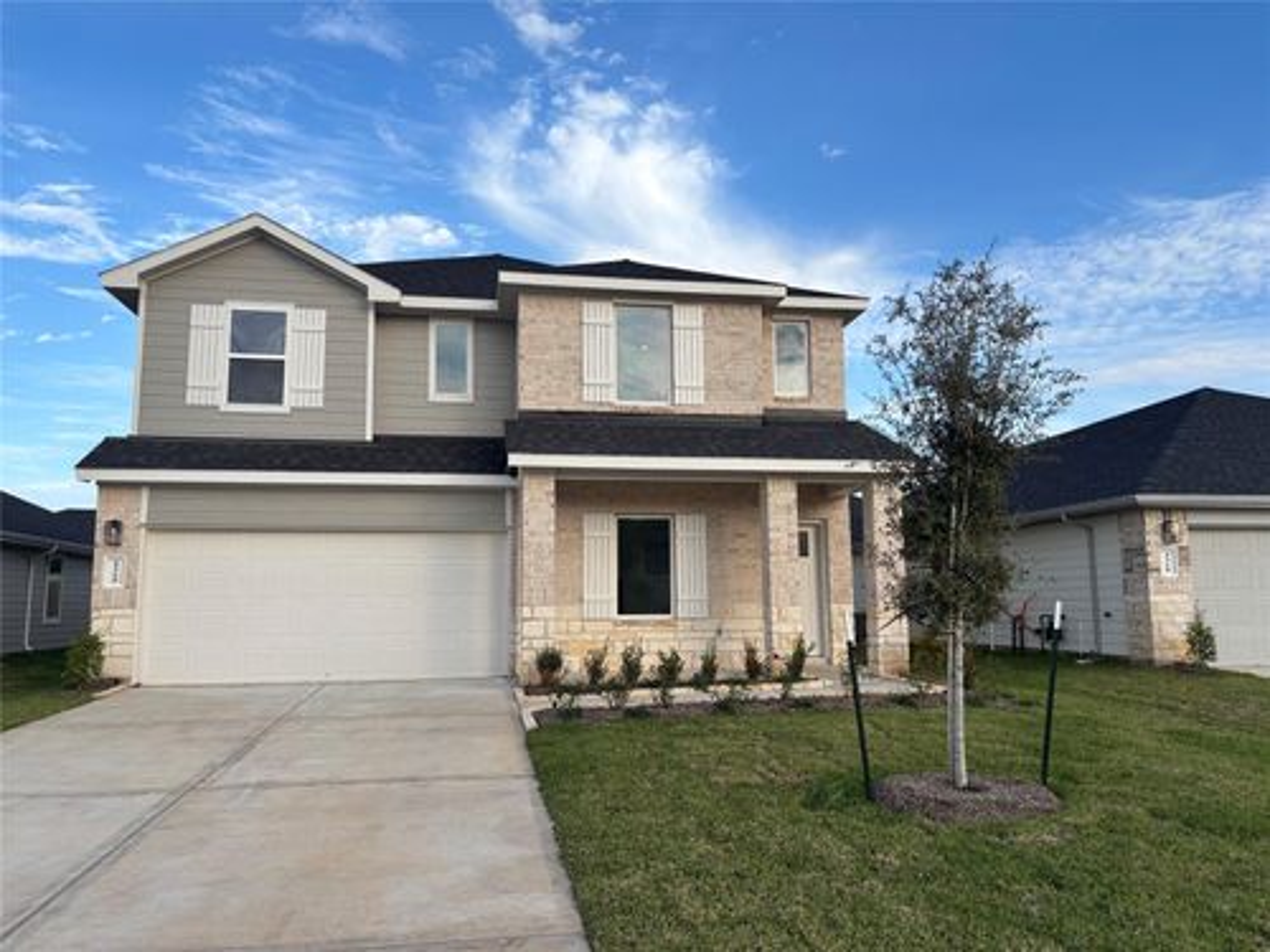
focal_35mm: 26
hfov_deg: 67.3
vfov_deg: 53.1
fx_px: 954
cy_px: 476
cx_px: 635
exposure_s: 1/1845
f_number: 1.6
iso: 50
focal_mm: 5.96
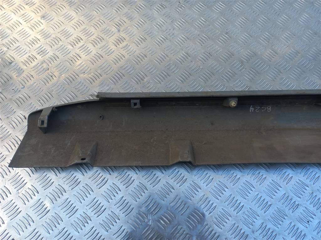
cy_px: 120
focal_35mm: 25
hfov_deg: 69.4
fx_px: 232
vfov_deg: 54.9
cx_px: 160
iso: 40
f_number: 1.8
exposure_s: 1/100
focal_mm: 4.6
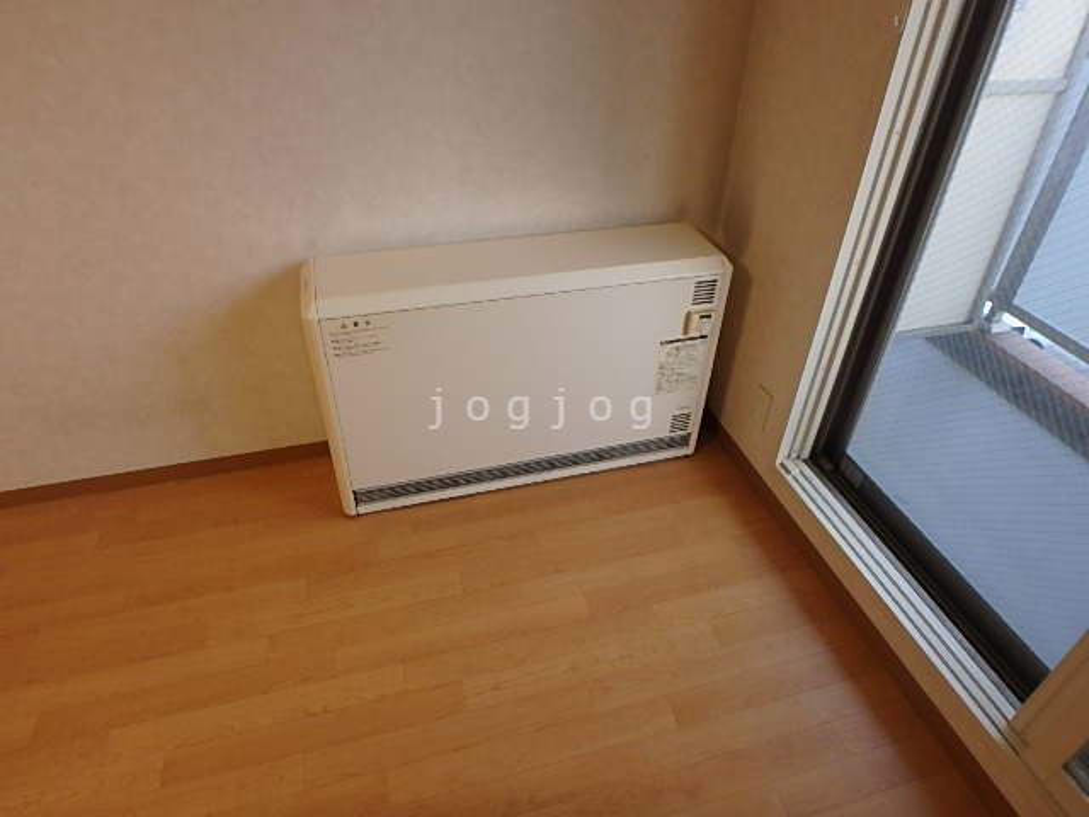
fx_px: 661
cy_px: 408
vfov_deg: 63.4
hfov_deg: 79.0
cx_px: 544
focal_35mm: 21
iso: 200
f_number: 3.5
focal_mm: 3.7
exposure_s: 1/50
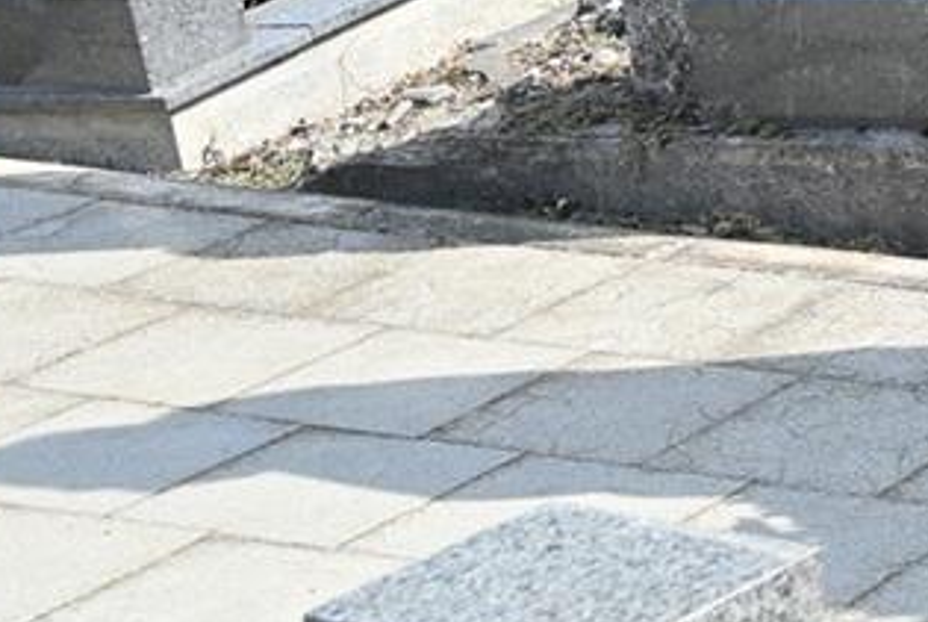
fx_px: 3695
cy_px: -348
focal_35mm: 143
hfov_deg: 12.4
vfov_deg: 9.3
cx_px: 1944
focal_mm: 33.5
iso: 100
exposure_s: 1/250
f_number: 5.6
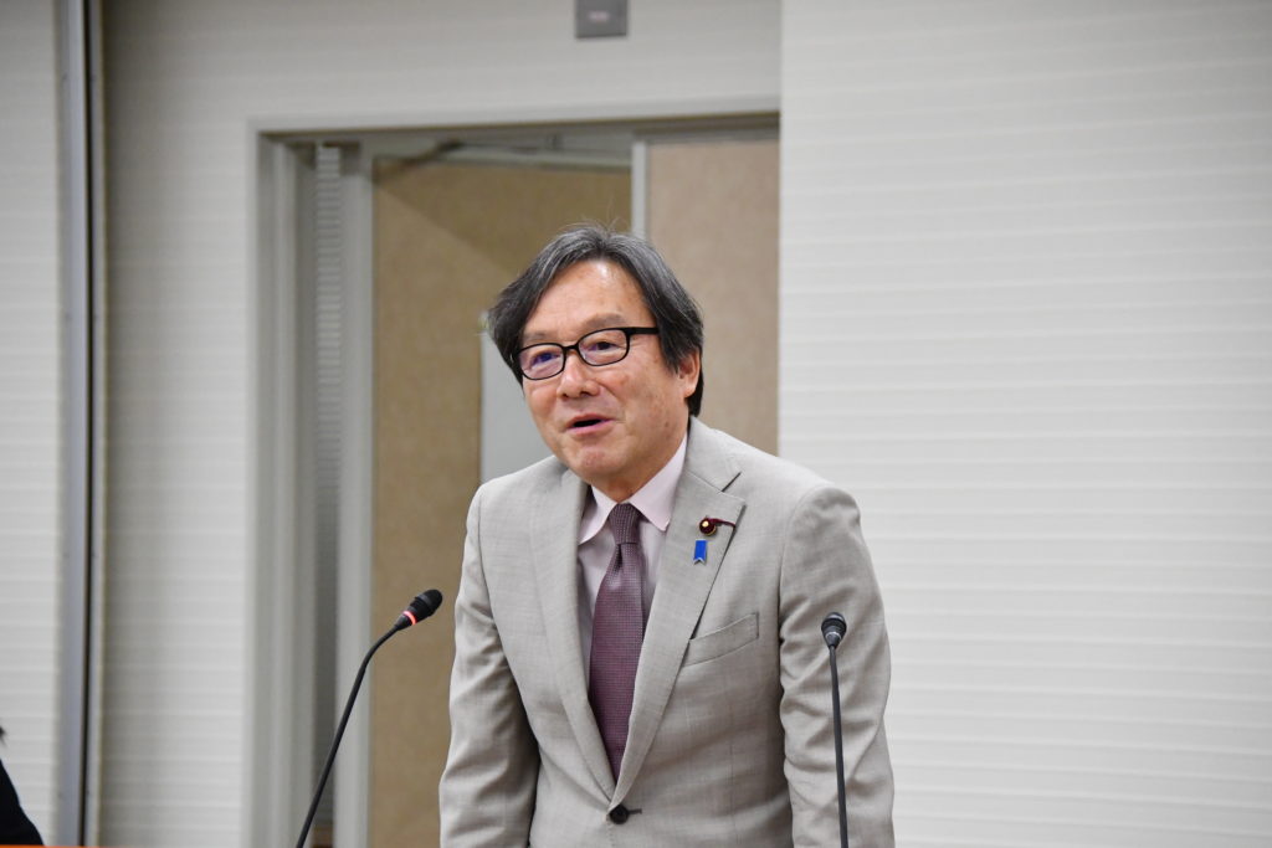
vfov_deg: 5.9
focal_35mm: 232
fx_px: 8216
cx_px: 636
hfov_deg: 8.9
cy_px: 424
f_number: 5.6
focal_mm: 155
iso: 4000
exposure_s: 1/320
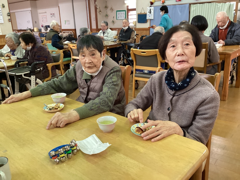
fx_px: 215
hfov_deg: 58.4
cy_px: 90
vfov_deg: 45.4
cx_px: 120
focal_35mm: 31
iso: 250
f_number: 2.4
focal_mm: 3.3
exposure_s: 1/60
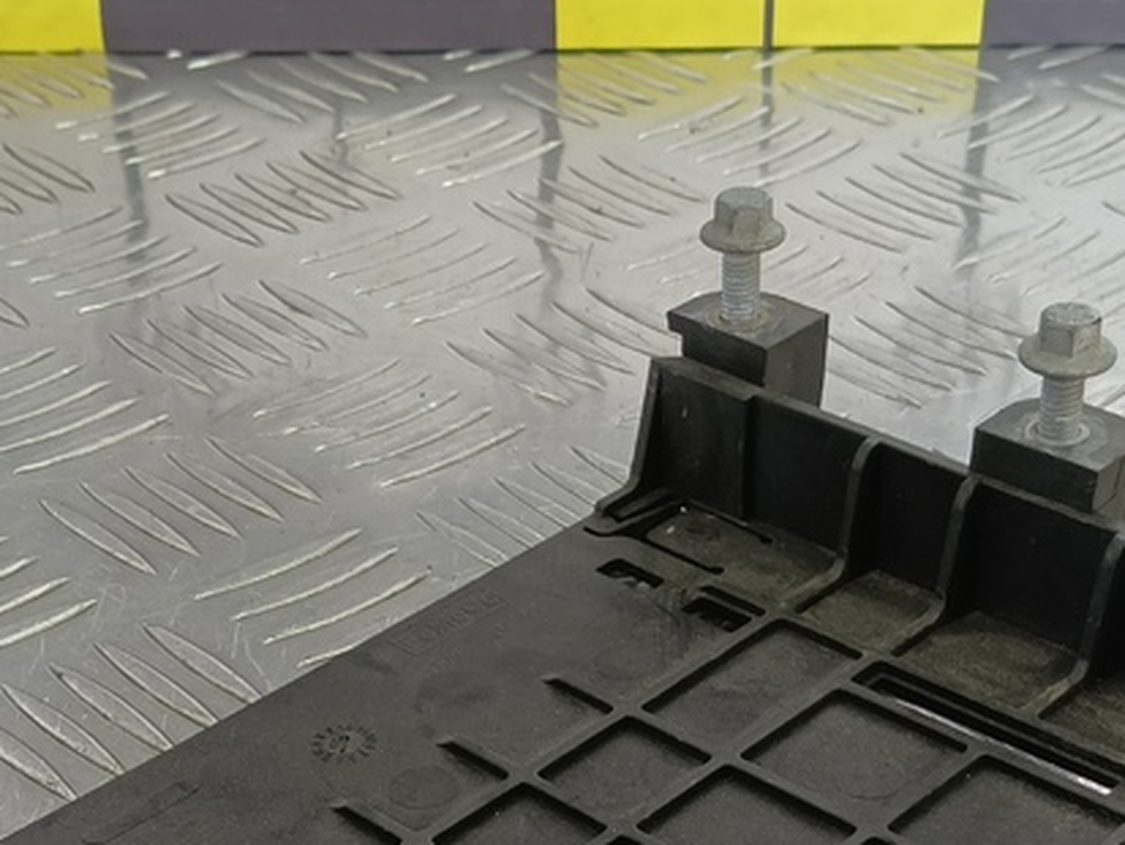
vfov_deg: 23.9
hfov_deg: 33.8
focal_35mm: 57
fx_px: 1853
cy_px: 949
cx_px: 569
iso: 94
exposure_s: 1/50
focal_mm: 4.11
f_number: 1.6
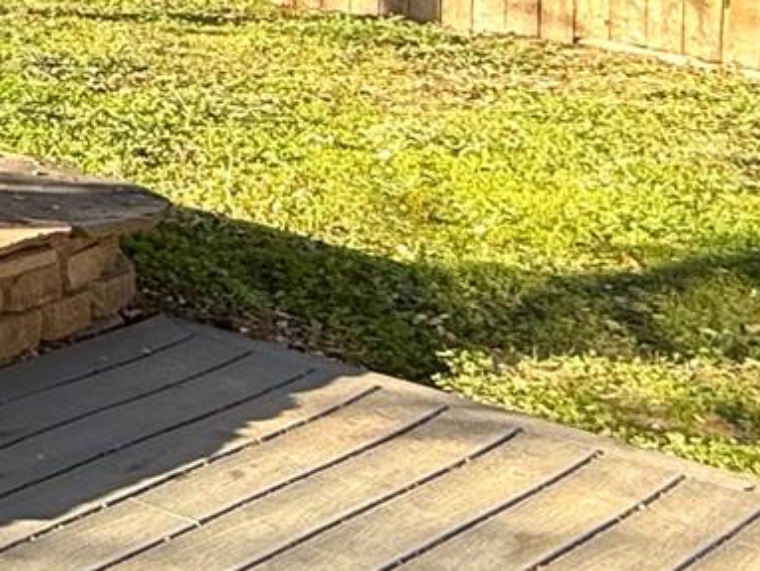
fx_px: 1648
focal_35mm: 75
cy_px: -201
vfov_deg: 18.1
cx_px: -947
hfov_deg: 16.1
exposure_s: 1/376
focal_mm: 2.2
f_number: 2.2
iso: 50
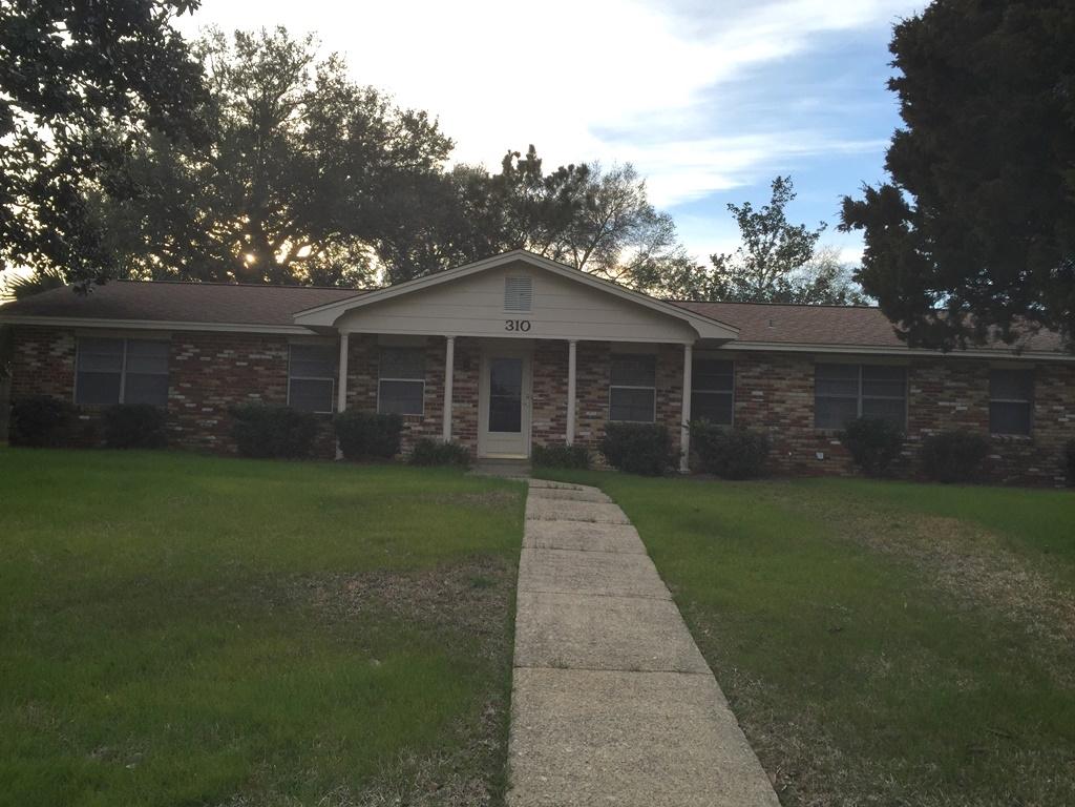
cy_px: 404
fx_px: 901
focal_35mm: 29
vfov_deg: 48.2
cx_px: 538
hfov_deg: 61.7
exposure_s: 1/791
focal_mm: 4.15
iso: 32
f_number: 2.2
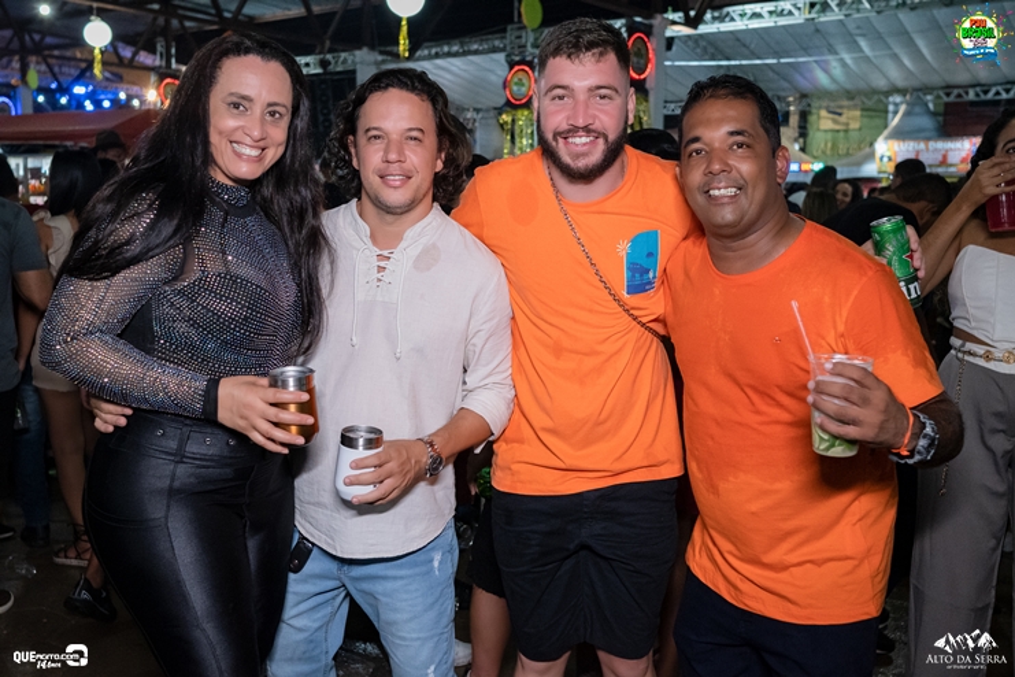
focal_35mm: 36
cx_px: 508
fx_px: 1015
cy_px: 338
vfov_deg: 36.9
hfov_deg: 53.1
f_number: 2.8
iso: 2500
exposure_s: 1/320
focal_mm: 24
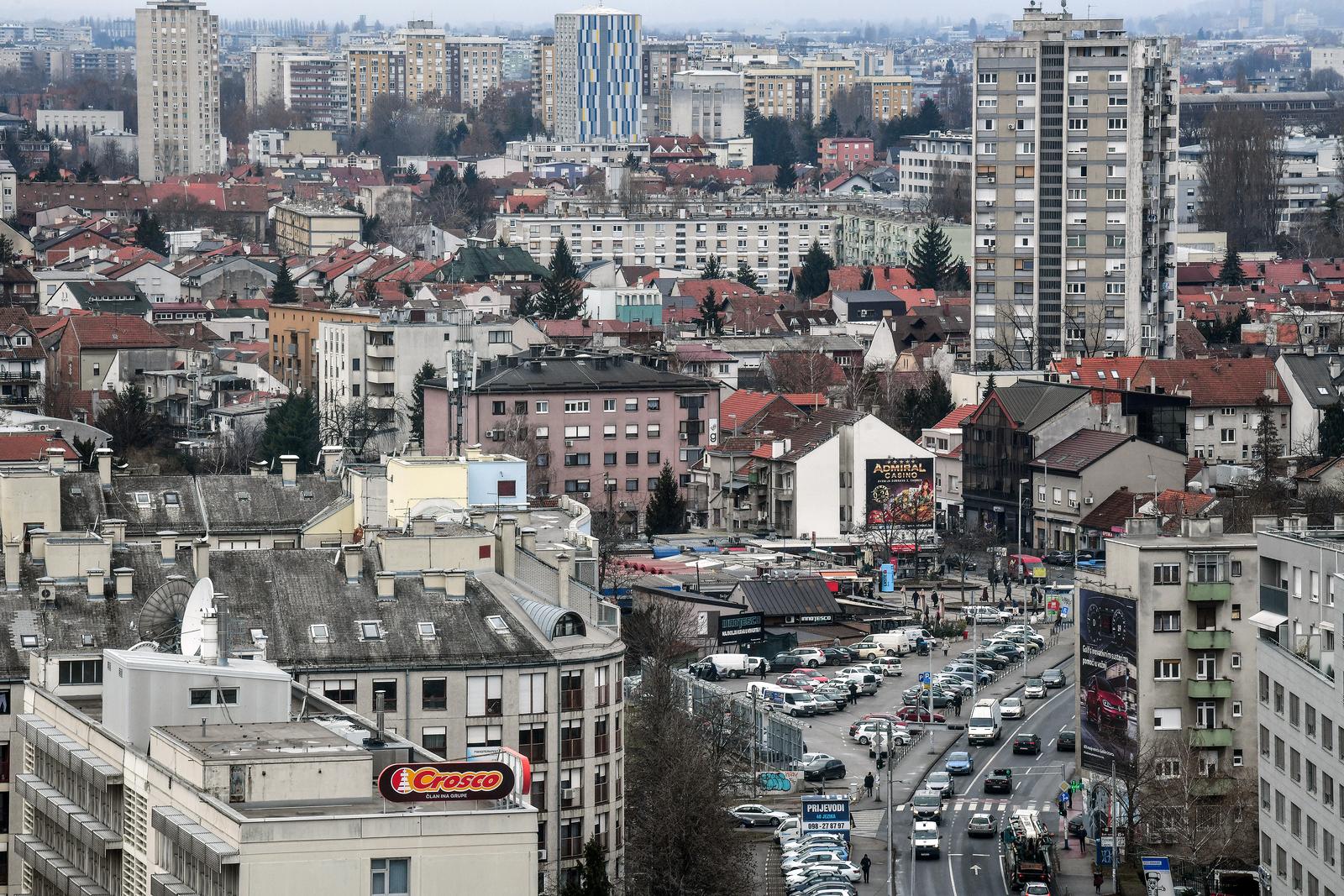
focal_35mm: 200
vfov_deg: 6.9
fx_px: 7467
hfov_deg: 10.3
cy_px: 448
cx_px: 672
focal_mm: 200
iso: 400
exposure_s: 1/125
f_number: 13
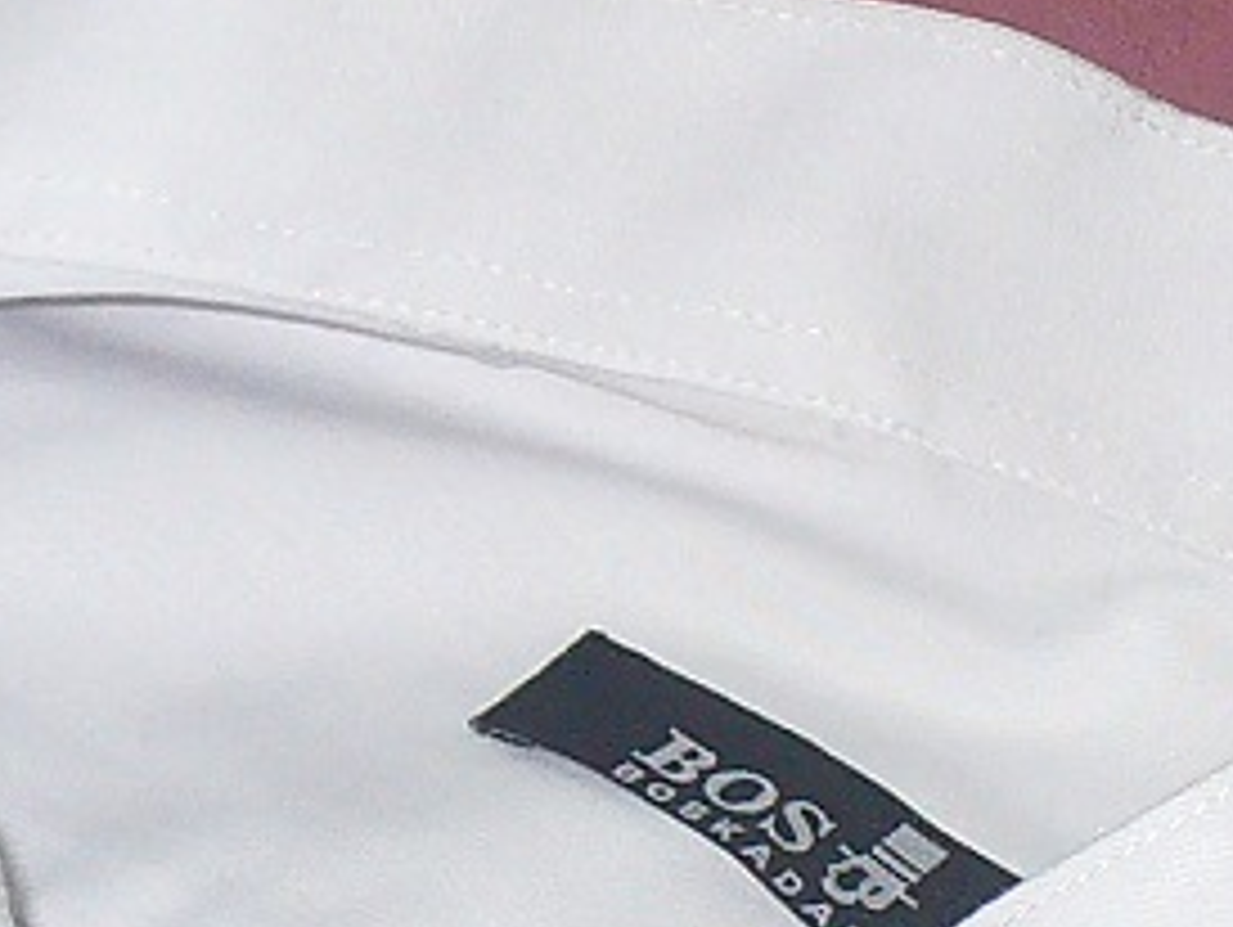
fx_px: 4991
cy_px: 844
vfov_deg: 10.6
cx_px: 531
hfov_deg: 14.1
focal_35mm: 140
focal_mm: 7.9
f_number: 3
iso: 100
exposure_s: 1/30
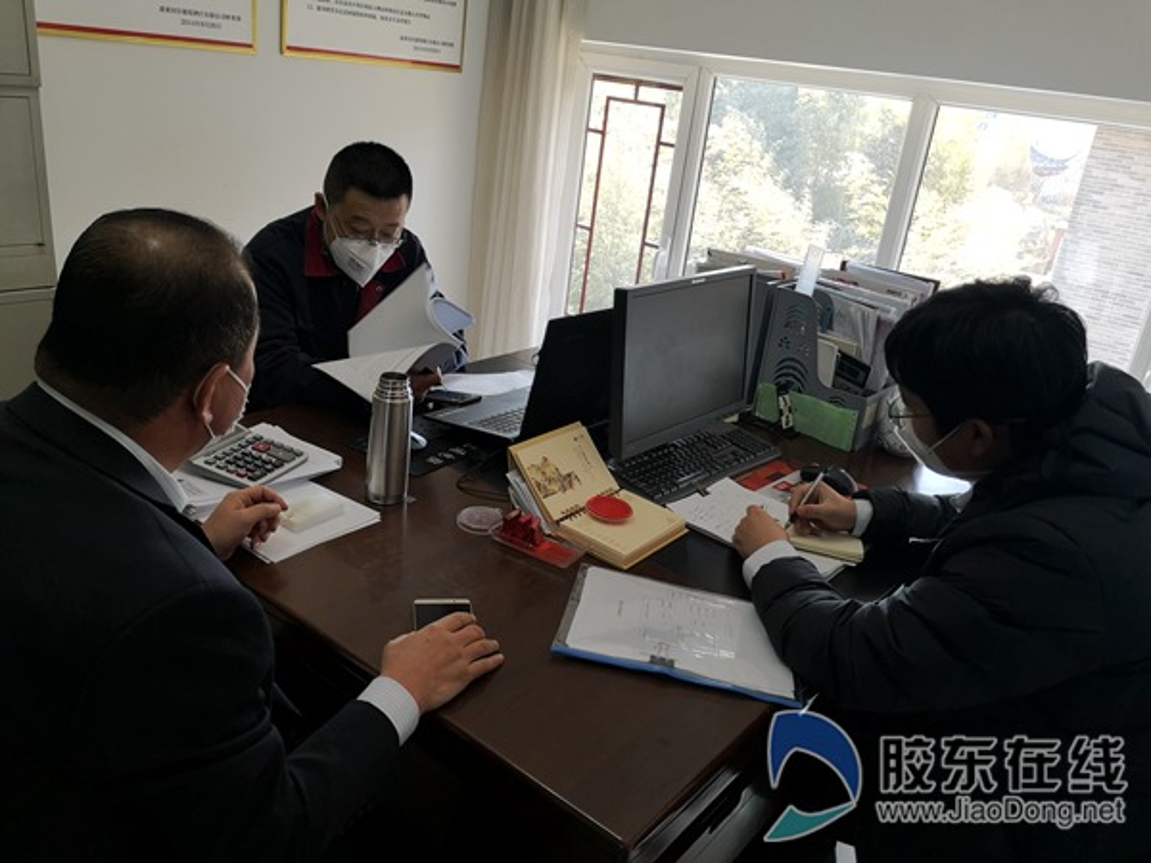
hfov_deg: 65.3
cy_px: 432
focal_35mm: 27
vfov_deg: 51.4
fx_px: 898
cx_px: 576
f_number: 1.8
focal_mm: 3.95
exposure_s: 1/100
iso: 50
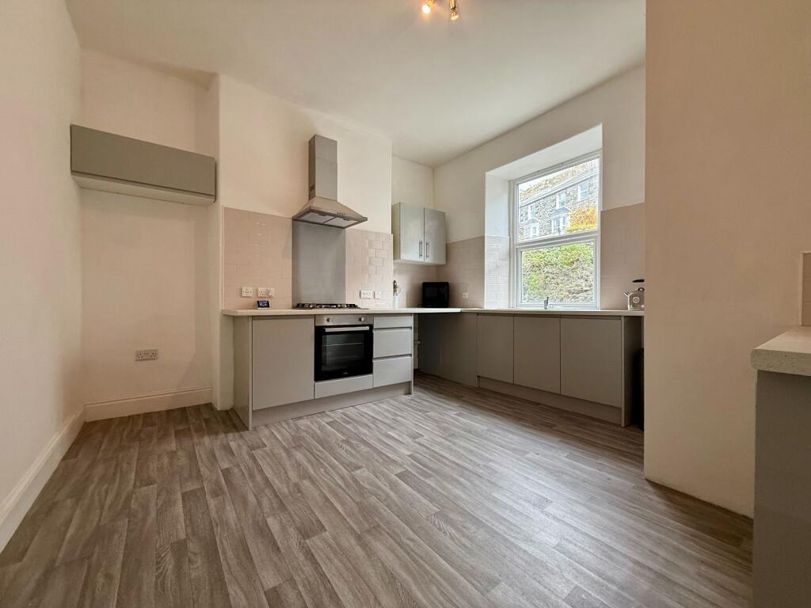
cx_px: 406
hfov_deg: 102.1
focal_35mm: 14
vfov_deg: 85.7
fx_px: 328
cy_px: 304
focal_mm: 2.22
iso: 160
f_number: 2.2
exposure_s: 1/100
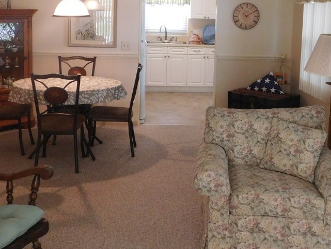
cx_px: 183
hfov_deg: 36.8
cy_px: 66
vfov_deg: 27.7
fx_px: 498
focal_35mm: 52
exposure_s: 1/25
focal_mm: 4.9
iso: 400
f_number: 3.2
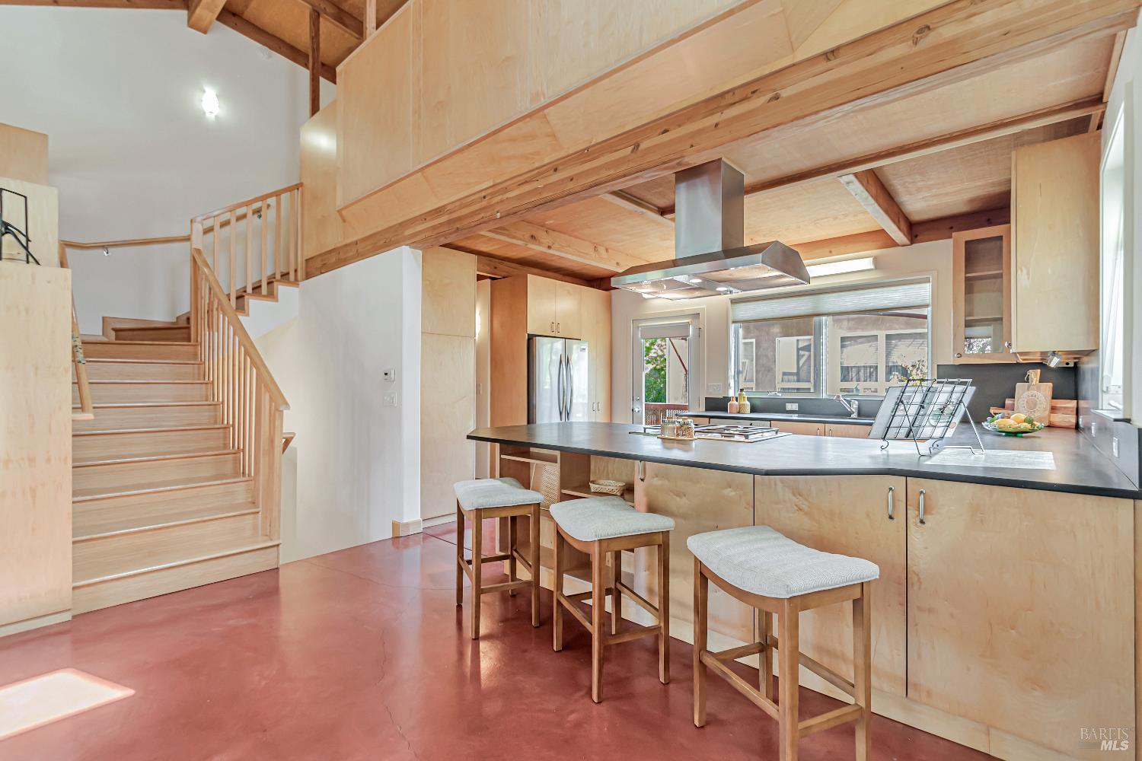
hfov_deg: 100.4
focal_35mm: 15
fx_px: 476
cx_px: 571
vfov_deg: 77.3
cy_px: 380
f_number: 8
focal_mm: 10
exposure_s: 1/10
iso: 100
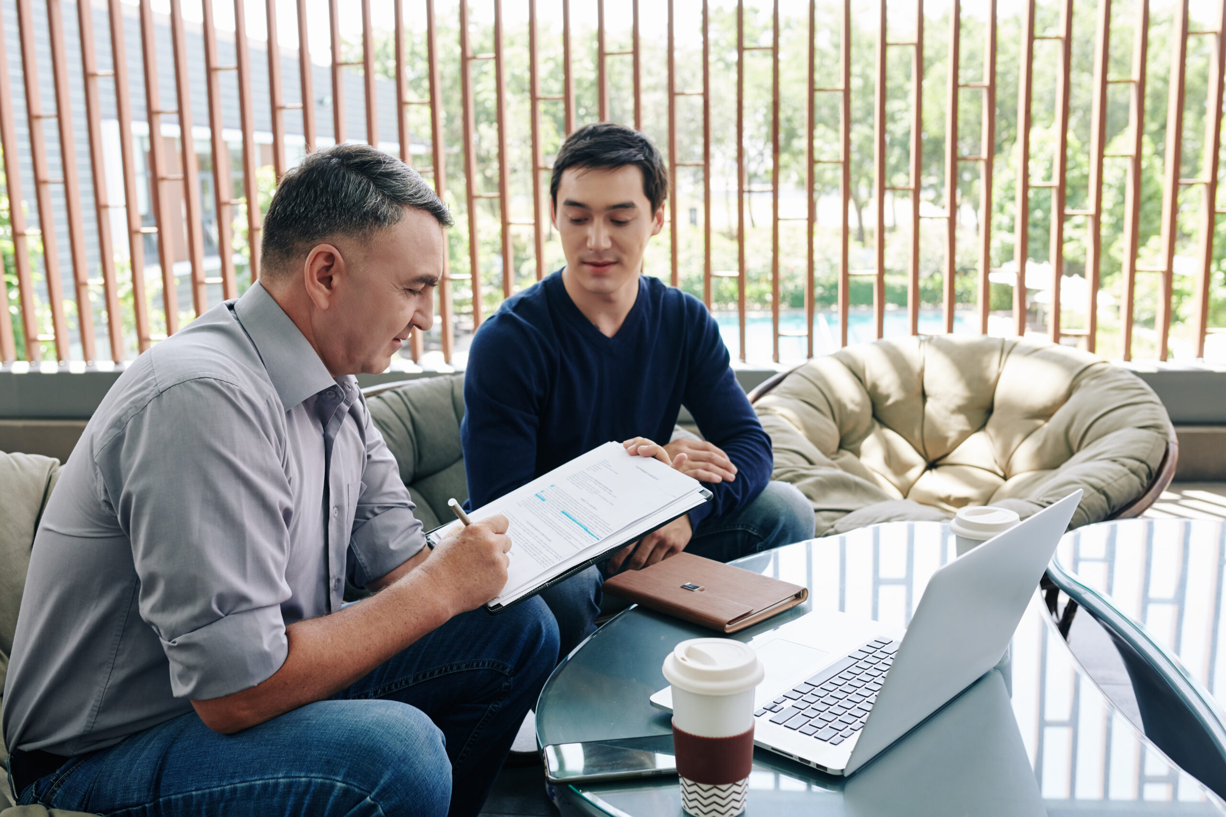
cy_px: 408
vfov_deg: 37.9
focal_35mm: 35
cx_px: 613
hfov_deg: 54.4
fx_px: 1192
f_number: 4.5
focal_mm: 35
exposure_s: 1/160
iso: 400
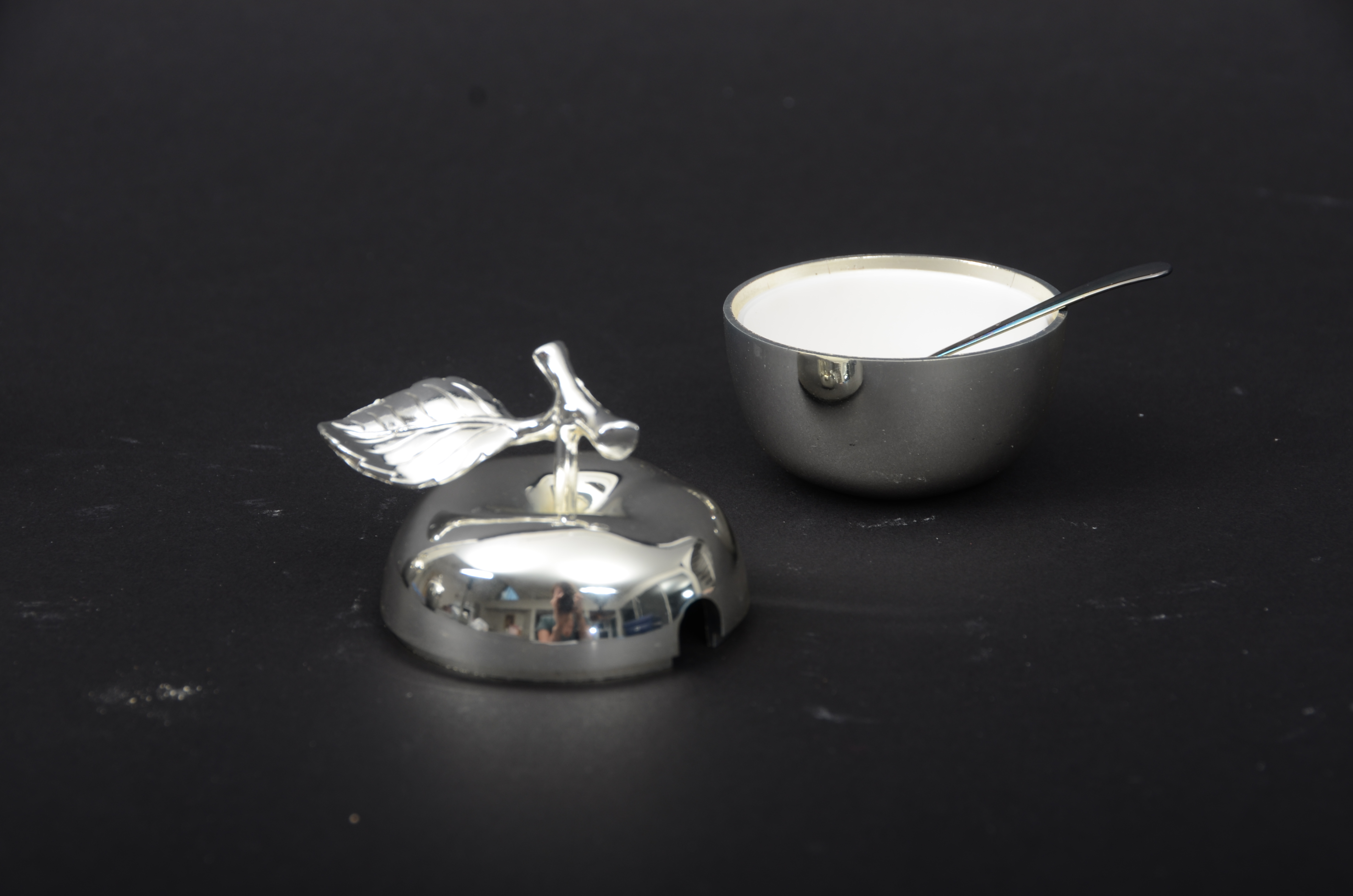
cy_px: 448
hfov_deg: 16.7
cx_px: 676
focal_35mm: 123
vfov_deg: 11.1
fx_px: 4613
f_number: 11
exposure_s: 1/250
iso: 100
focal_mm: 82
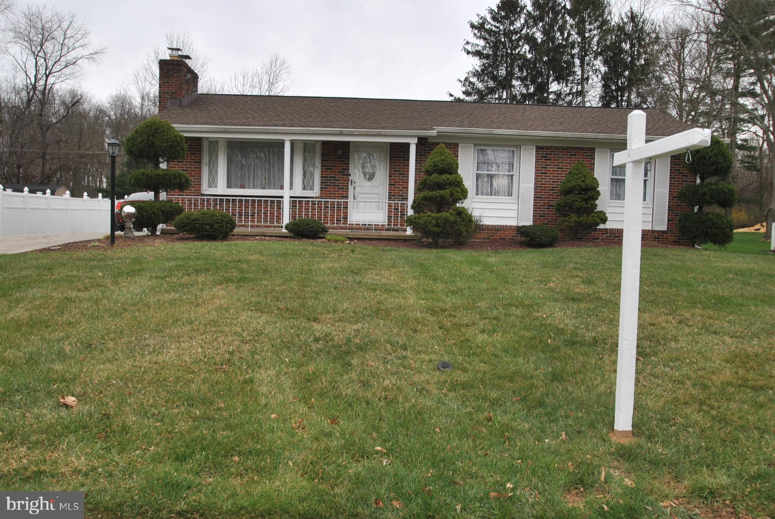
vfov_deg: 41.8
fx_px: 679
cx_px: 388
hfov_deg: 59.4
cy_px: 260
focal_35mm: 32
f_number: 5.6
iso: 100
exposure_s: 1/200
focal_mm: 21
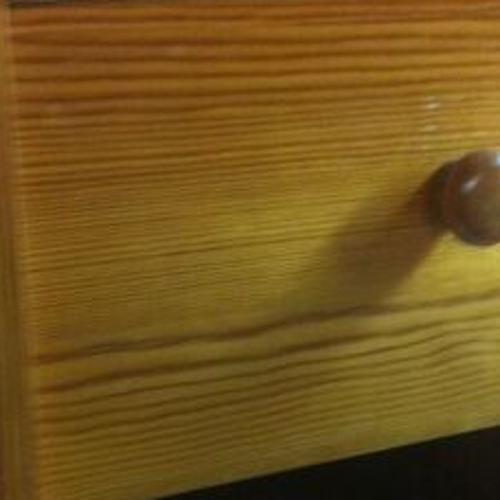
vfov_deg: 19.8
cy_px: 363
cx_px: 320
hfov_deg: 19.9
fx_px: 1422
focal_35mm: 87
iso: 250
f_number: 2.8
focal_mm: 3.85
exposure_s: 1/17
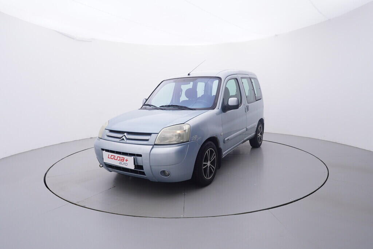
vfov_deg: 56.2
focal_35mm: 22
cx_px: 186
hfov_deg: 77.3
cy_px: 124
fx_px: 233
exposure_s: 1/80
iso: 200
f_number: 5
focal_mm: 15
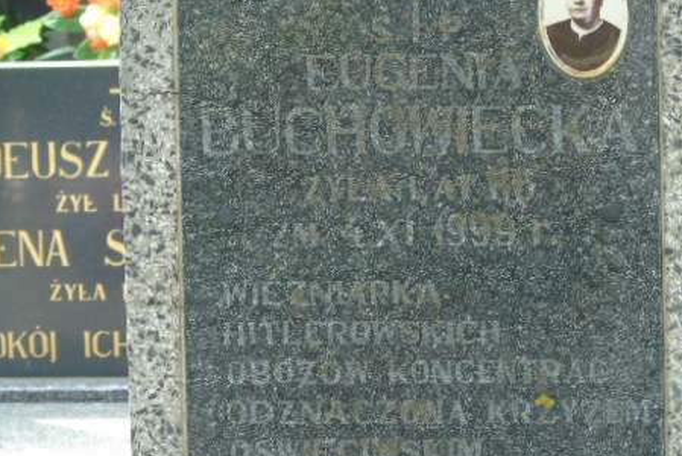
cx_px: 377
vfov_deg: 5.7
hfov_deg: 8.6
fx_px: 4549
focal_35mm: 240
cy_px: 278
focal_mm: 29
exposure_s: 1/125
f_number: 4.9
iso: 250
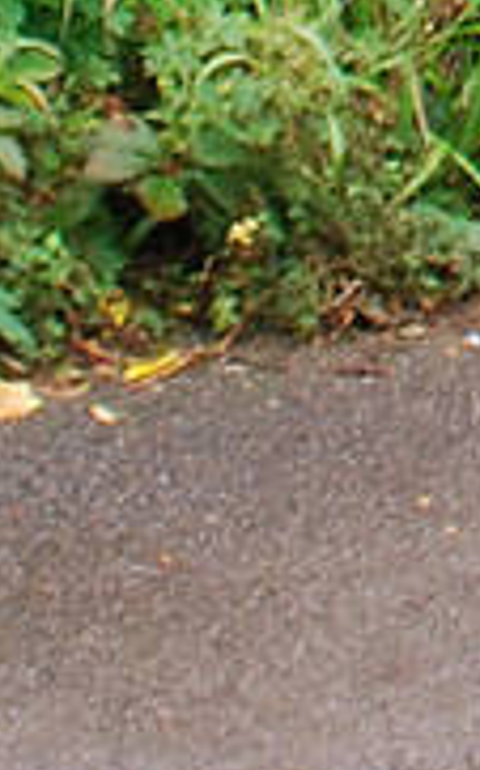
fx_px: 5111
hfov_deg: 5.2
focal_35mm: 244
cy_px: -1006
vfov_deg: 8.0
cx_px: 1313
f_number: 6.3
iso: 200
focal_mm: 18
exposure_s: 1/60
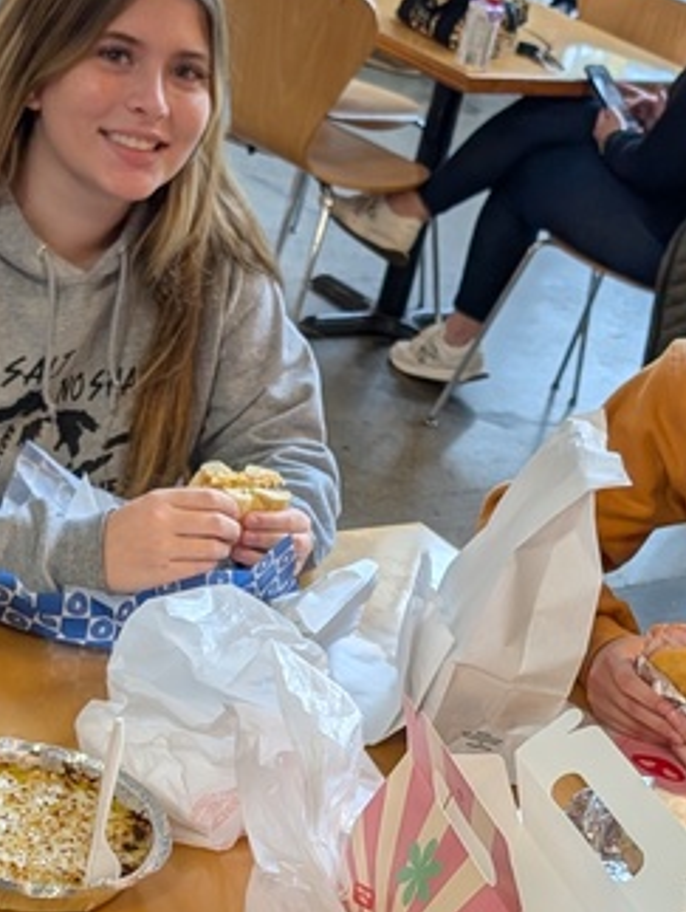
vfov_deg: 25.2
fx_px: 2004
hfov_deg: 19.4
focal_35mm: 76
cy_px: 737
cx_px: 332
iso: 20
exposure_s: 1/177
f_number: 1.68
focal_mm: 6.9
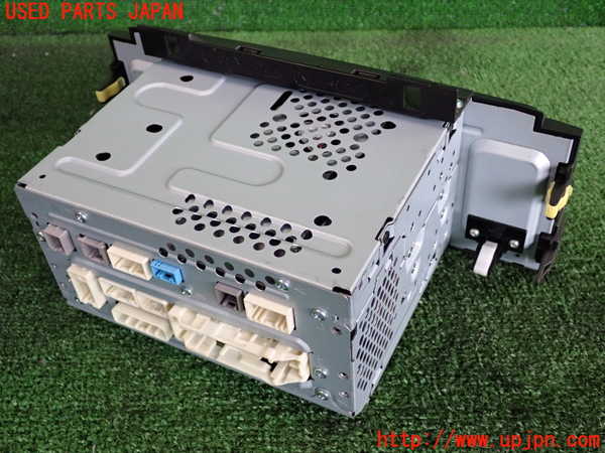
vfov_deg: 35.1
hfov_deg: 45.8
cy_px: 226
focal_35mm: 41
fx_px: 717
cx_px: 302
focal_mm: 7.31
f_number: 2.8
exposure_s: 1/125
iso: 500
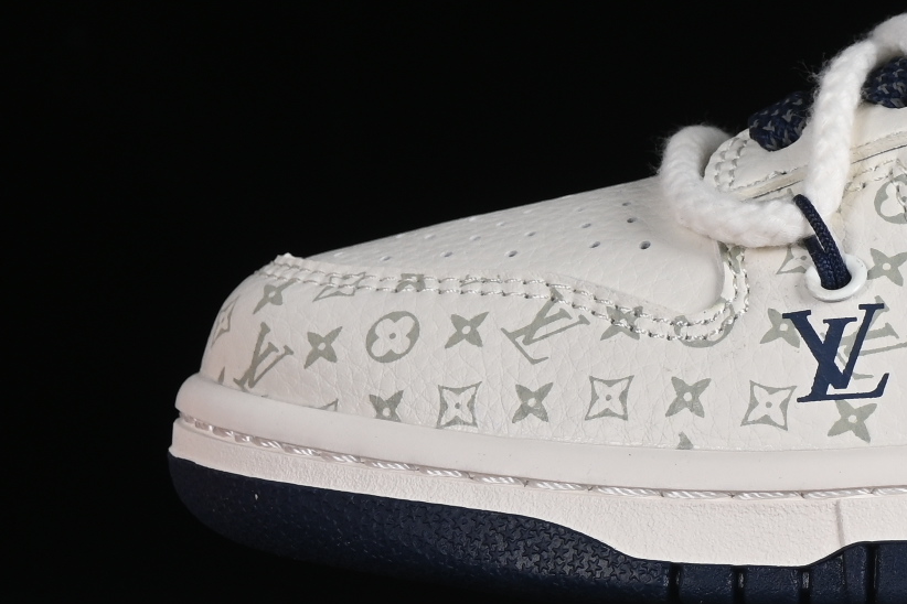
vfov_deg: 5.4
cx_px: 1245
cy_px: -7
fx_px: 6399
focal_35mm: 254
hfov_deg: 8.0
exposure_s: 1/80
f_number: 8
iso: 160
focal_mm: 50
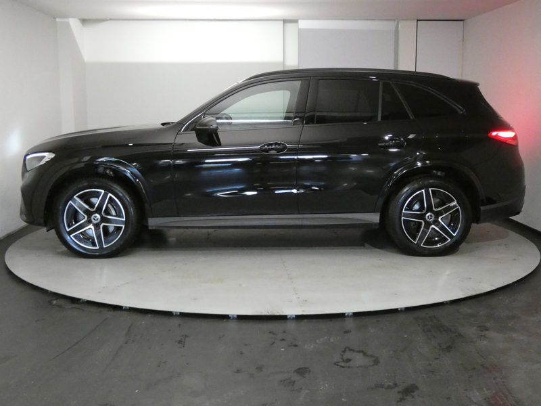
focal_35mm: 41
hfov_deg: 45.8
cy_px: 203
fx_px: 641
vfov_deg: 35.1
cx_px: 270
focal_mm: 7.3
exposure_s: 1/80
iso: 1250
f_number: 3.6
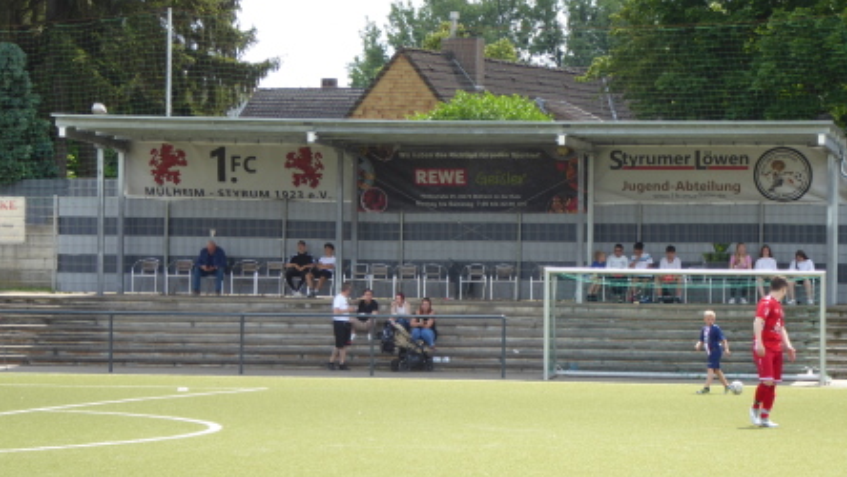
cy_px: 273
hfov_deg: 13.6
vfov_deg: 7.7
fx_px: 3549
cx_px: 420
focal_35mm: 158
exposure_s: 1/125
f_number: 5.4
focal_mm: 25.6
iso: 80
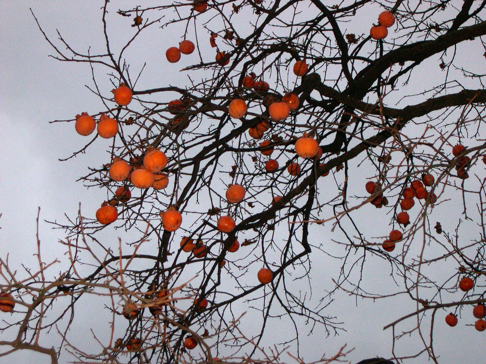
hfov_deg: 17.3
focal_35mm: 114
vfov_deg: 13.0
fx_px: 1601
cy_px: 182
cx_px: 243
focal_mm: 24
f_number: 4.9
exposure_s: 1/60
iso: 400
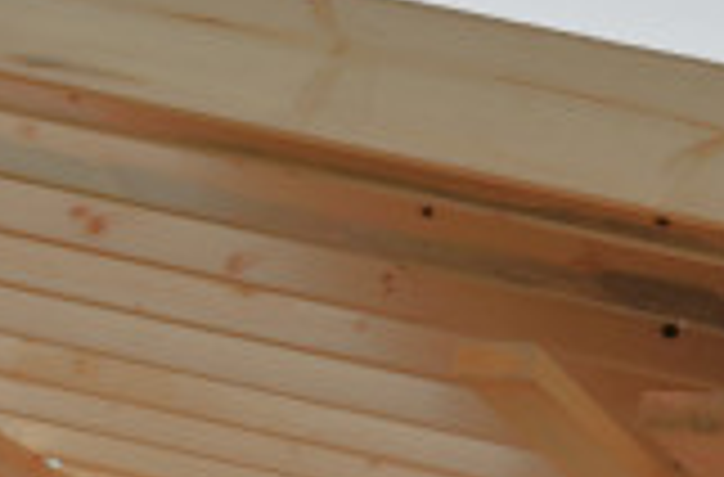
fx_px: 5140
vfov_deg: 5.3
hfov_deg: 7.9
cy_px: -106
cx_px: 1043
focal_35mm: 257
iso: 100
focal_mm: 55
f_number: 11
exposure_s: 1/160
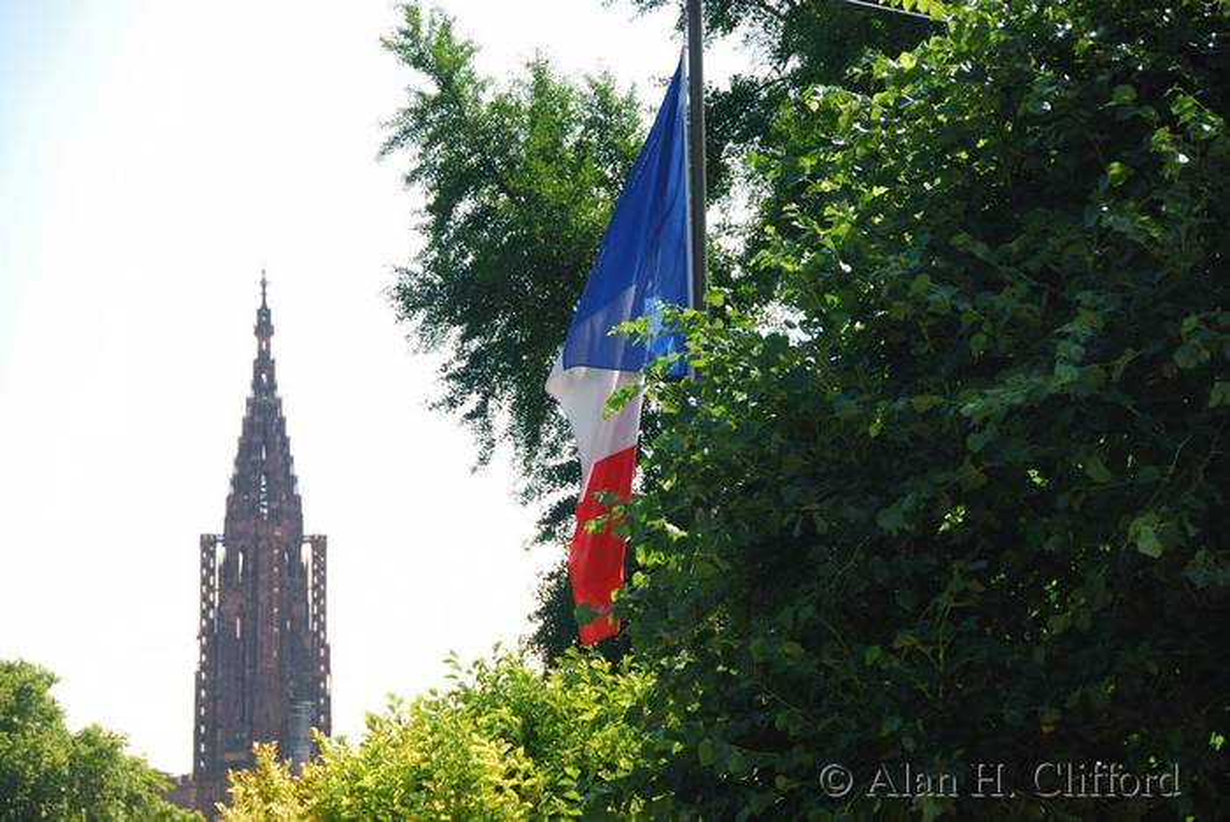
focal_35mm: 142
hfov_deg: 14.4
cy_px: 411
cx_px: 615
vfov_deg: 9.6
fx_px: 4873
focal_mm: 95
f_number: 5.3
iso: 100
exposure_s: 1/250
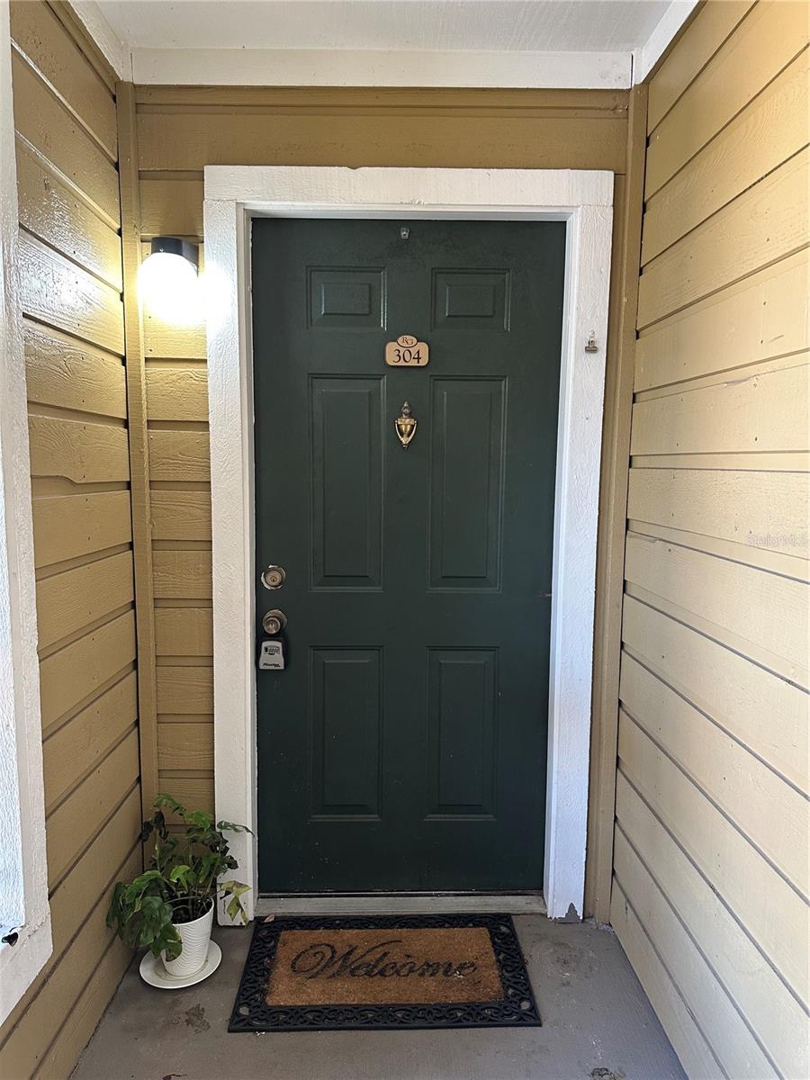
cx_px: 405
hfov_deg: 56.8
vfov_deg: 71.6
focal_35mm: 24
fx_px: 749
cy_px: 540
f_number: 1.78
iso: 250
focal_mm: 6.86
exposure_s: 1/60
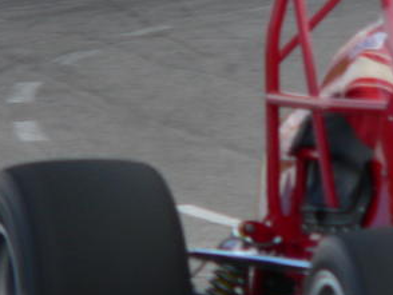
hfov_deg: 1.7
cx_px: 349
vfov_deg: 1.3
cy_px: 150
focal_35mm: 1159
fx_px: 13169
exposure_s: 1/250
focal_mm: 72
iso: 80
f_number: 4
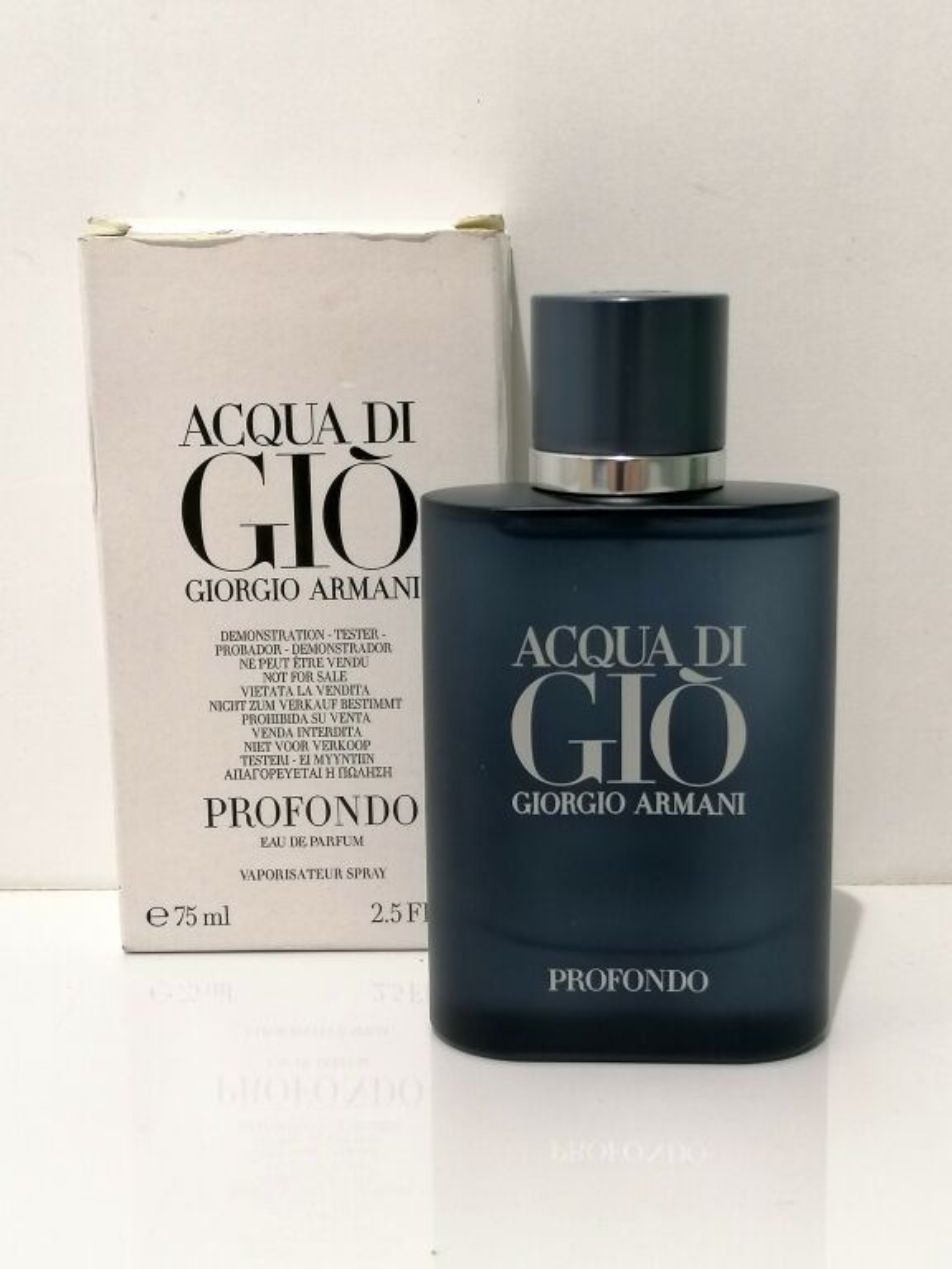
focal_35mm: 54
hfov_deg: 27.0
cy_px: 634
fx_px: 1980
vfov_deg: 35.5
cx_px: 476
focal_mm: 4.75
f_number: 1.8
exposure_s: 1/50
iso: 160
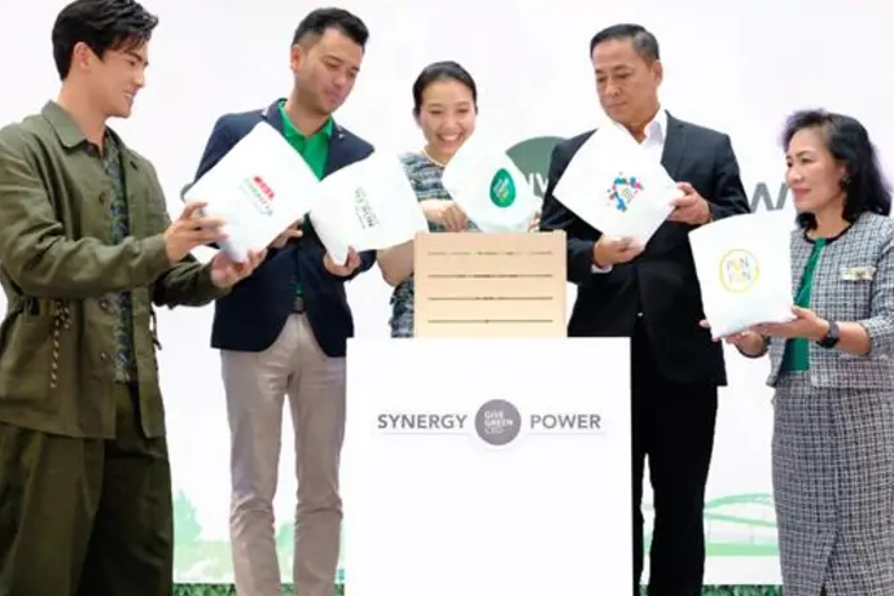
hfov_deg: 32.9
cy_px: 269
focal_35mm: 61
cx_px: 456
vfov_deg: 22.3
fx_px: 1515
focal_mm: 35.8
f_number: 4
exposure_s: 1/80
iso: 400
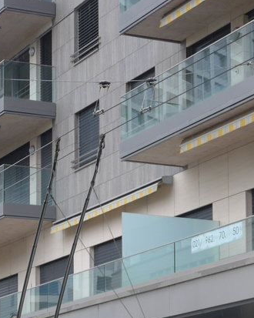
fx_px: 1307
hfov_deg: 11.1
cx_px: 82
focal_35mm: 139
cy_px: 306
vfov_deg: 13.7
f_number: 3.2
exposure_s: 1/320
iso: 80
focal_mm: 10.1
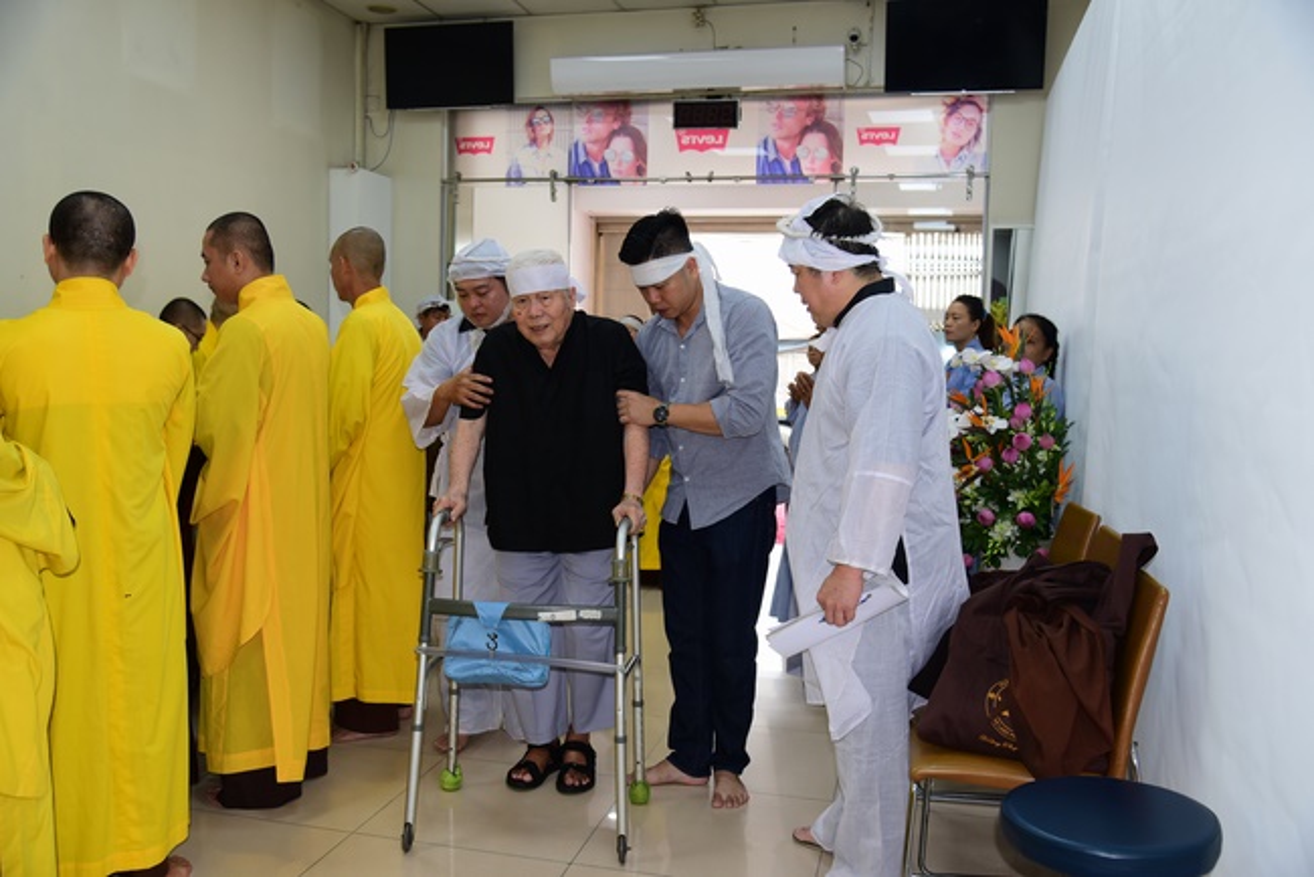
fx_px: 1132
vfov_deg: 42.4
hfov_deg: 60.3
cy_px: 438
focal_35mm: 31
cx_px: 657
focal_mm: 31
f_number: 4
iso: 320
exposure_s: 1/60
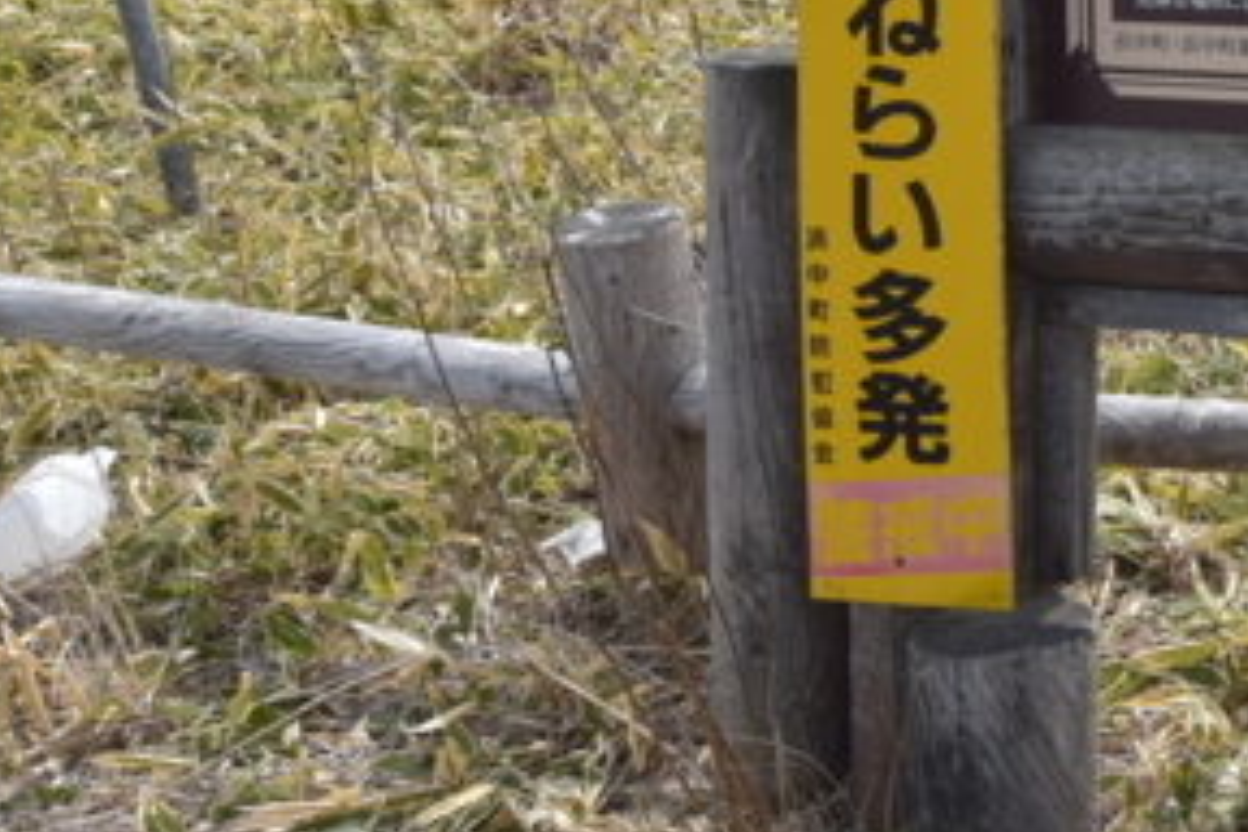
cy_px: -136
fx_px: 2218
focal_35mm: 64
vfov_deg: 20.1
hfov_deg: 23.1
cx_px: 2024
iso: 100
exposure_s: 1/320
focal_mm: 12
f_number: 8
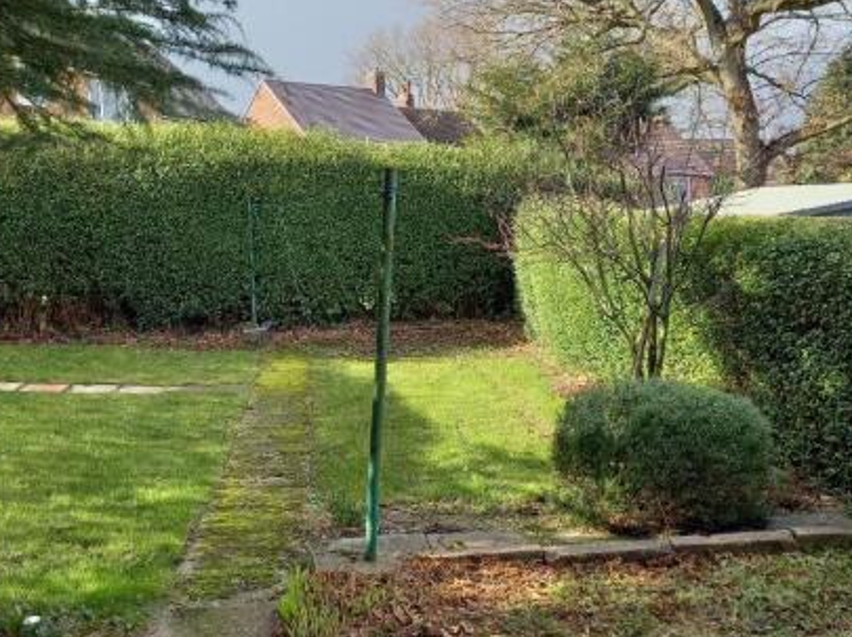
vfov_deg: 39.6
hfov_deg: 51.4
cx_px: 447
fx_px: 885
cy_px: 340
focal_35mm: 36
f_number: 1.8
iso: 50
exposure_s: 1/133
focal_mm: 4.65
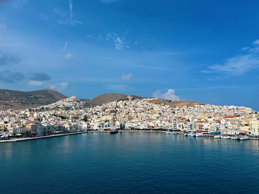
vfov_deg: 56.8
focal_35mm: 24
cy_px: 97
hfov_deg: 71.6
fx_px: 180
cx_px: 130
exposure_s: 1/12000
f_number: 1.8
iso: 80
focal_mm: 6.86
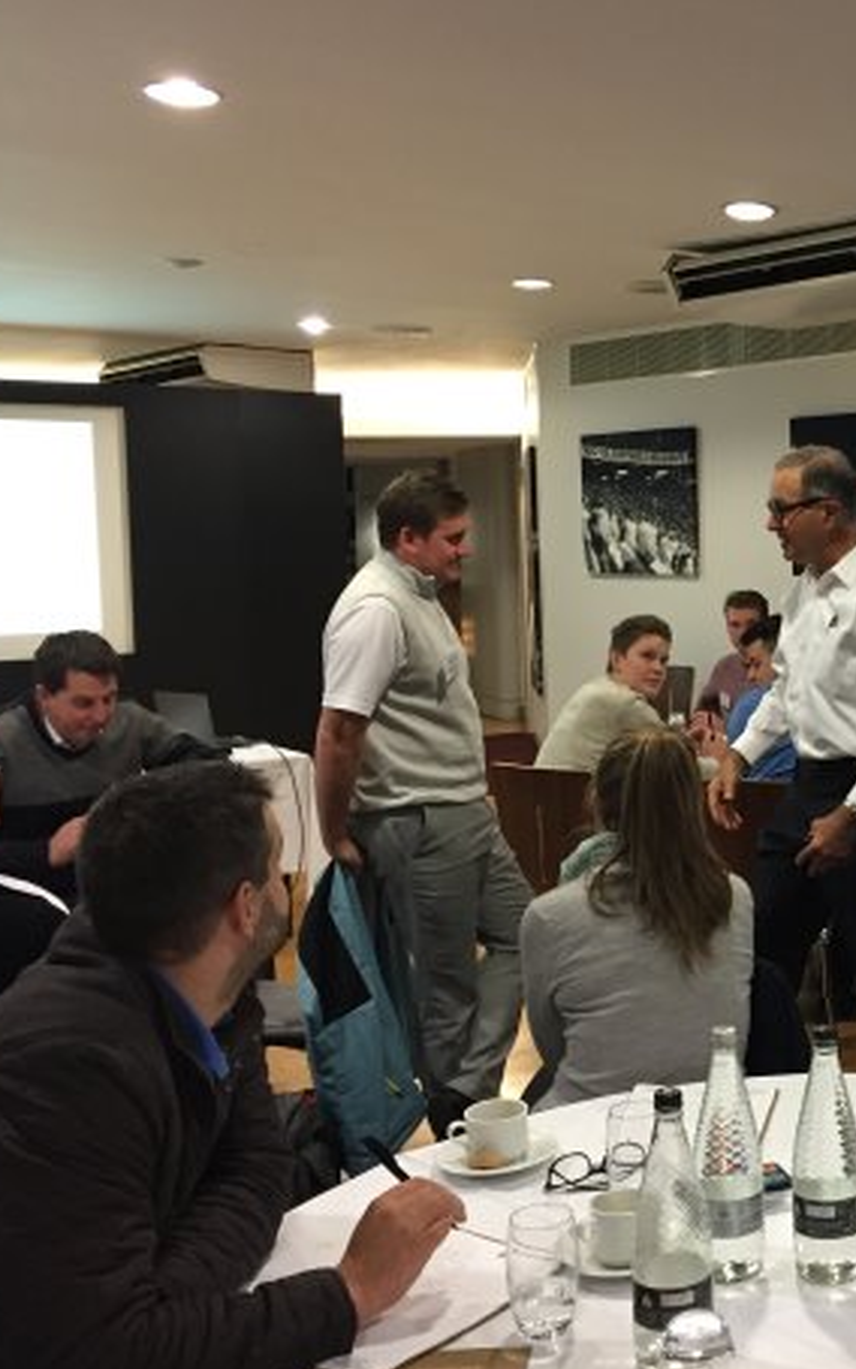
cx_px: 841
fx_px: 1567
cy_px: 686
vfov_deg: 47.2
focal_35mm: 42
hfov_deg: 28.8
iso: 200
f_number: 2.2
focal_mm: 4.15
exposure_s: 1/33
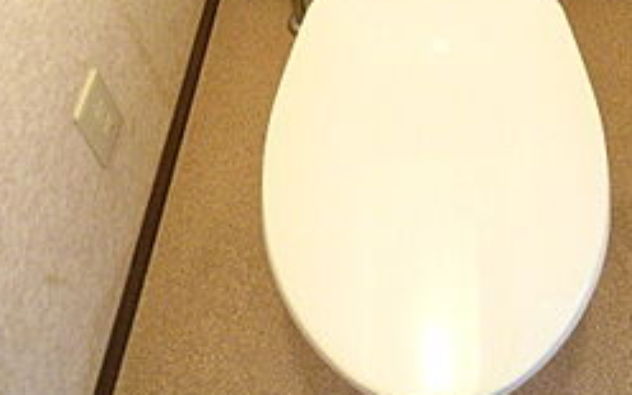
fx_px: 706
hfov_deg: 47.4
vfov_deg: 25.9
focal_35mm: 41
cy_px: -140
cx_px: 423
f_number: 2.8
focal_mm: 3.58
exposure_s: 1/10
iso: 400
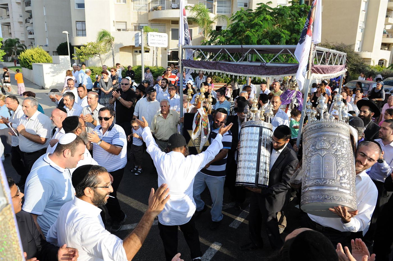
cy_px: 130
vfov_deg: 53.1
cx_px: 196
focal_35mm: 24
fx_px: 262
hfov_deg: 73.8
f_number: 5.6
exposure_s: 1/800
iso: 400
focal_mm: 24
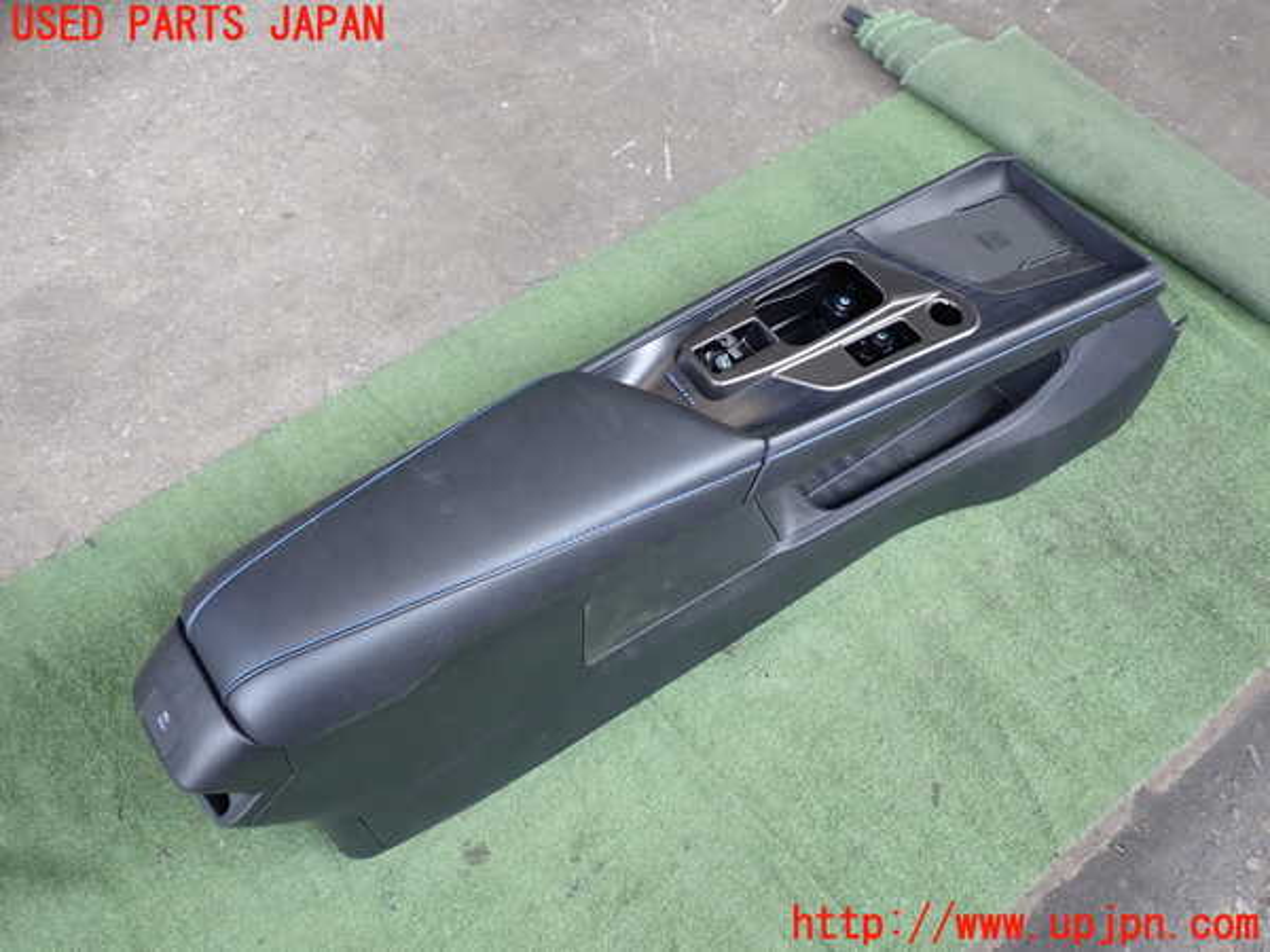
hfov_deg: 60.0
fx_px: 1101
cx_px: 635
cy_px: 476
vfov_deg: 46.8
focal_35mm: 30
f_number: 2.3
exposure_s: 1/125
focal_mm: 5.4
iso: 200
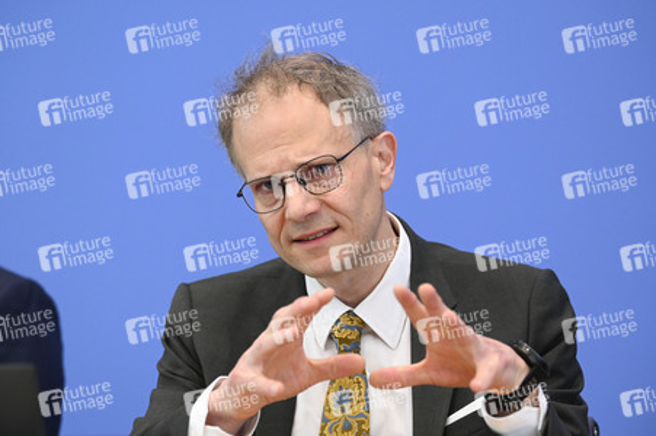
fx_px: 2458
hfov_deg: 15.2
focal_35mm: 135
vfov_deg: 10.1
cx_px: 328
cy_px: 218
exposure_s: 1/1250
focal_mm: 135
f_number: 4
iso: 4000
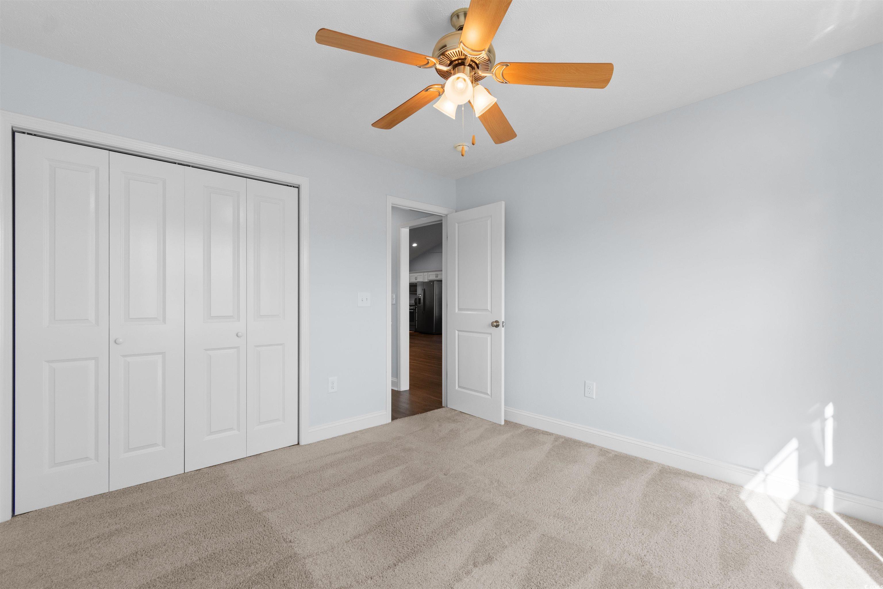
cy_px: 294
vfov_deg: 77.3
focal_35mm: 15
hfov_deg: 100.4
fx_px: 368
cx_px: 442
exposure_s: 1/6
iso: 100
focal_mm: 10
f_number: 4.5
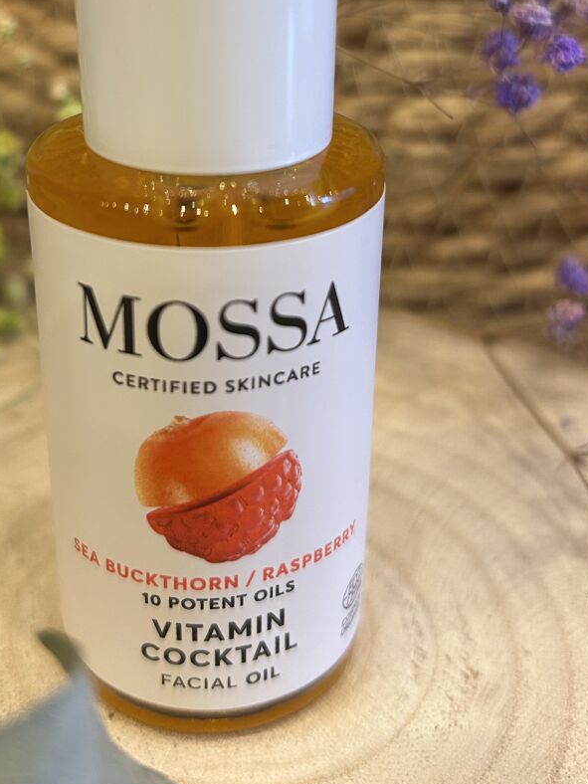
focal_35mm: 45
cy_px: 228
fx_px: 1019
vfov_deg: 41.2
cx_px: 250
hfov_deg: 32.1
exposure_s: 1/100
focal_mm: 5.7
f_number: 1.5
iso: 125
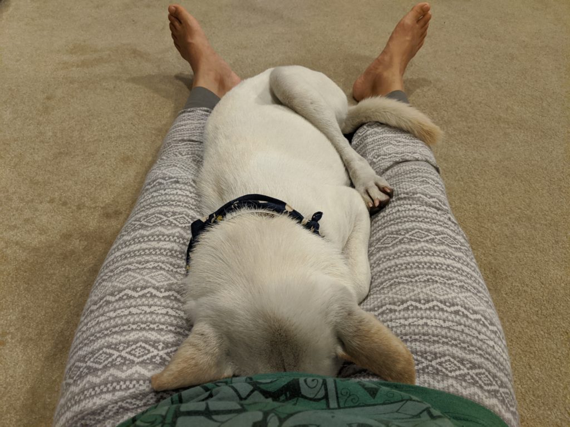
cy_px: 214
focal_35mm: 27
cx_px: 285
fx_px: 445
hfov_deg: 65.3
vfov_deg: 51.4
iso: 560
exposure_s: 1/40.1
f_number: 1.8
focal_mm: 4.44
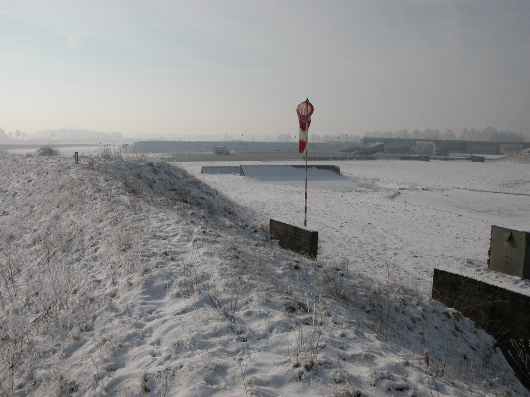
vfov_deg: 40.7
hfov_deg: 52.6
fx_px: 536
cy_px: 198
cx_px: 265
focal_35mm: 35
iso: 100
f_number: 8
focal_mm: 8.9
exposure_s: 1/806
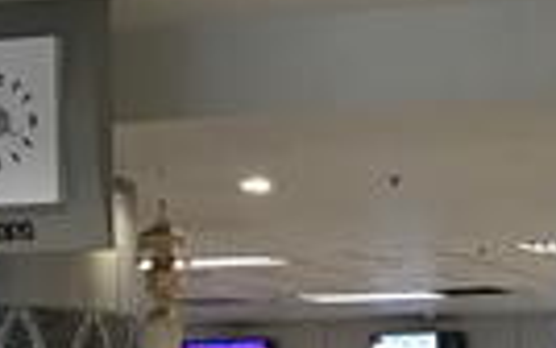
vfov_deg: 9.8
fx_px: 2017
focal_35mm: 133
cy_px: 402
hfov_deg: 15.2
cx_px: 651
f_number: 1.8
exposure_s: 1/33
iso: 40
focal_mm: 3.99
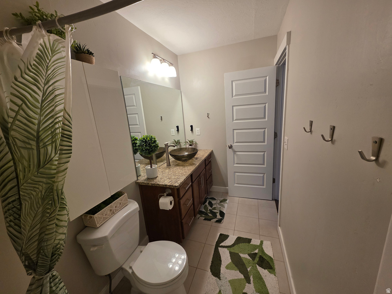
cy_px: 147
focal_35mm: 13
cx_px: 196
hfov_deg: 106.2
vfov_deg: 89.9
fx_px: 147
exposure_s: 1/120
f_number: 1.9
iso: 200
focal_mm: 2.2
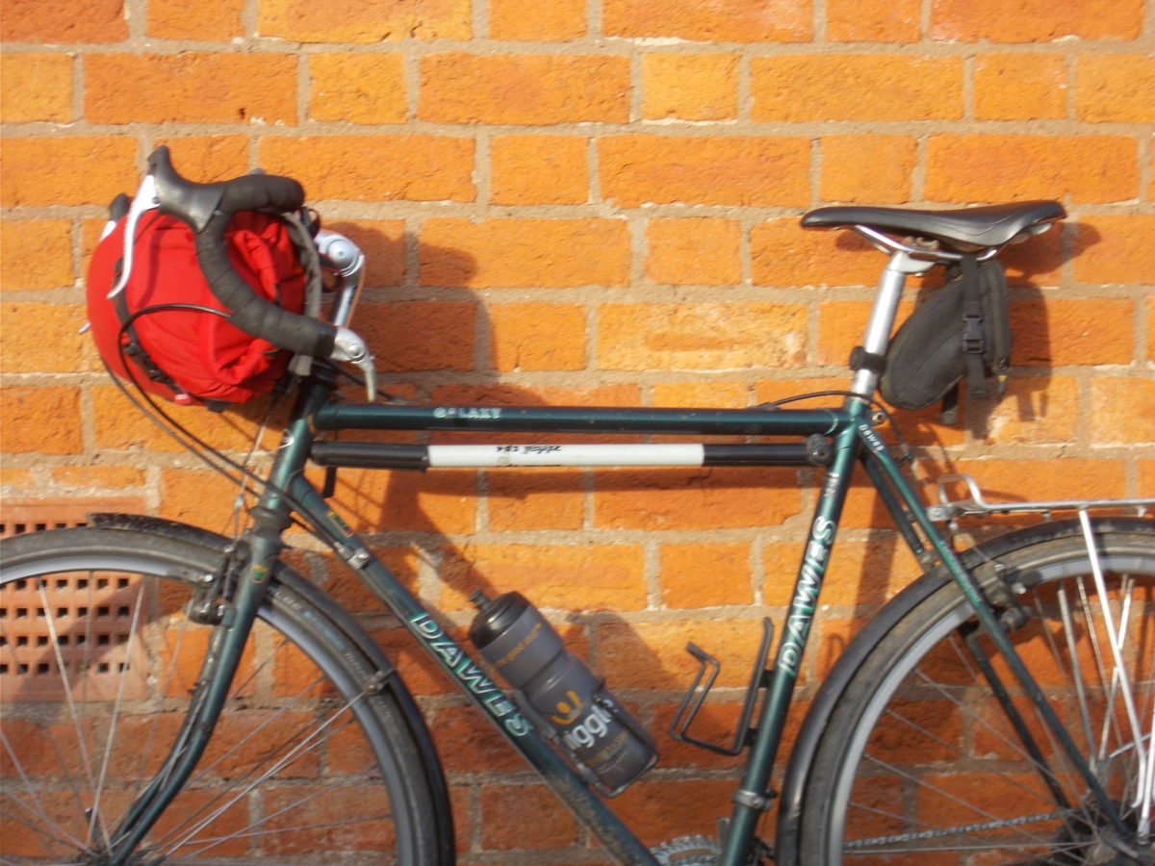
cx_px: 578
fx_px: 3770
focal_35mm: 113
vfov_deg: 13.1
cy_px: 433
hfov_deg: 17.4
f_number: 6
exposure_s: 1/100
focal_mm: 20.1
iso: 80
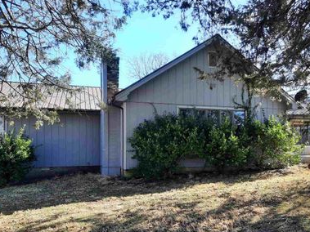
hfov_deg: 55.1
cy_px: 138
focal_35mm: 33
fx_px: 295
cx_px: 181
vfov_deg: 42.7
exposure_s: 1/176
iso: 32
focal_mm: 4.6
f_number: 2
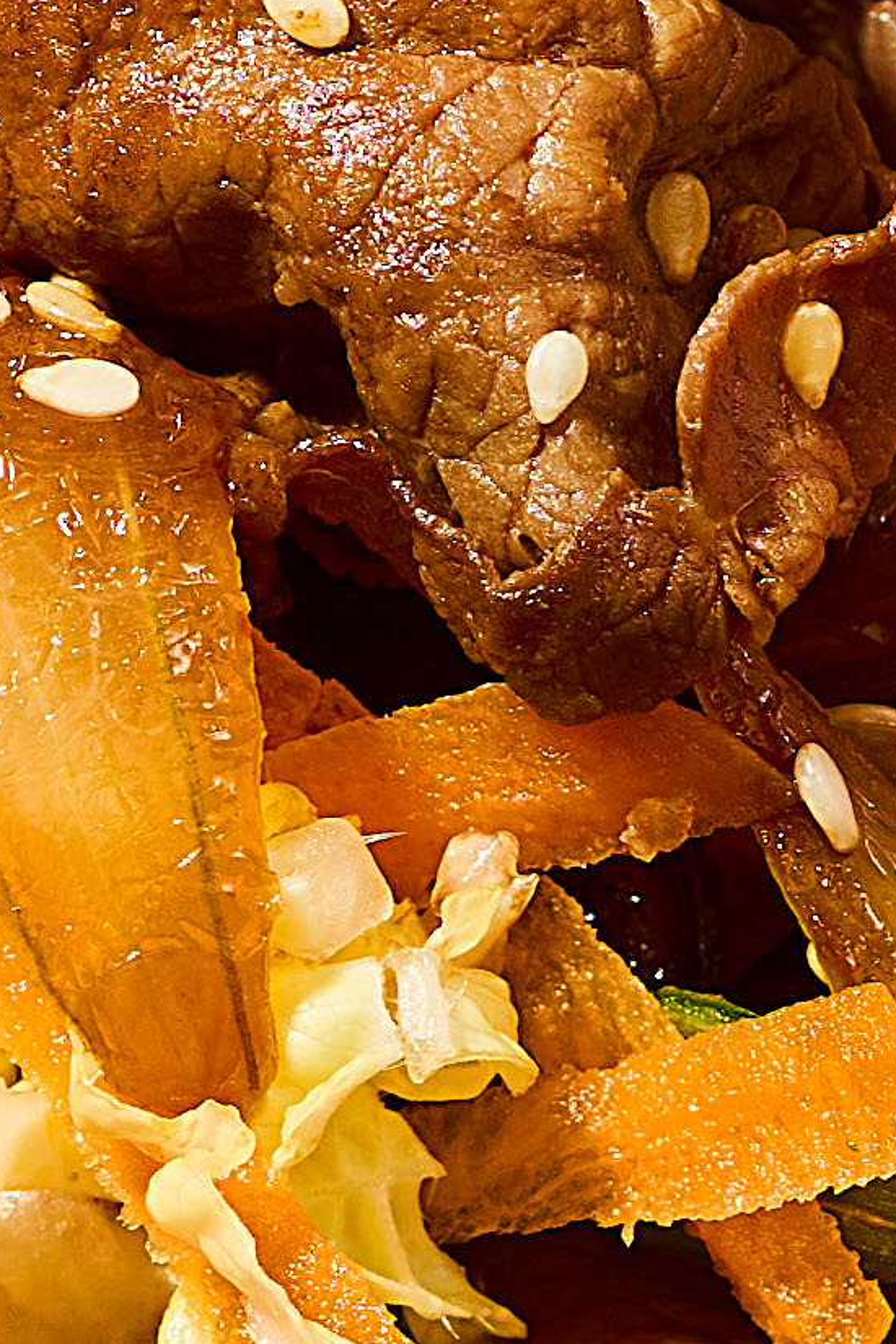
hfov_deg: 2.2
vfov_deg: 3.3
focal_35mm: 623
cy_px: 433
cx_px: 547
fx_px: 23257
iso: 100
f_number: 7.6
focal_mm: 85
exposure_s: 1/125
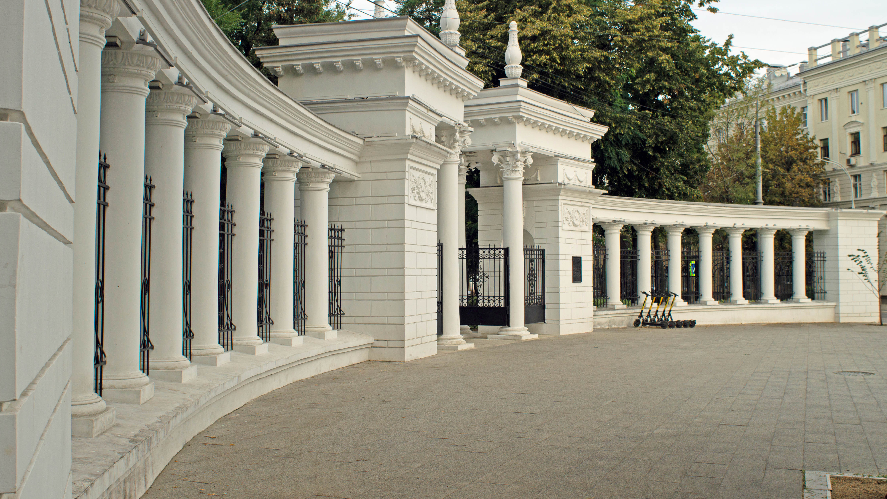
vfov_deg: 31.2
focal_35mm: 38
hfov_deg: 52.8
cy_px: 233
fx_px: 894
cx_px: 444
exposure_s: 1/160
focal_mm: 24
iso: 100
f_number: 7.1
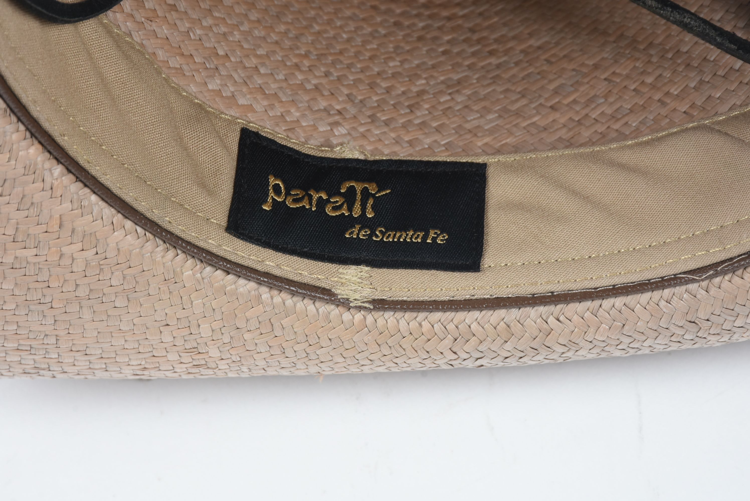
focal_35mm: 210
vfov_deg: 6.6
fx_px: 4378
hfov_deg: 9.8
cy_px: 250
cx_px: 375
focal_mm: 140
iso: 200
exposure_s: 1/125
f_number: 14
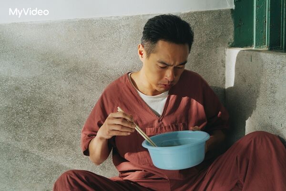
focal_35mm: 37
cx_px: 143
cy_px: 96
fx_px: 294
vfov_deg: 35.9
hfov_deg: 51.9
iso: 1600
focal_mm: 37
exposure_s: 1/250
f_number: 2.8
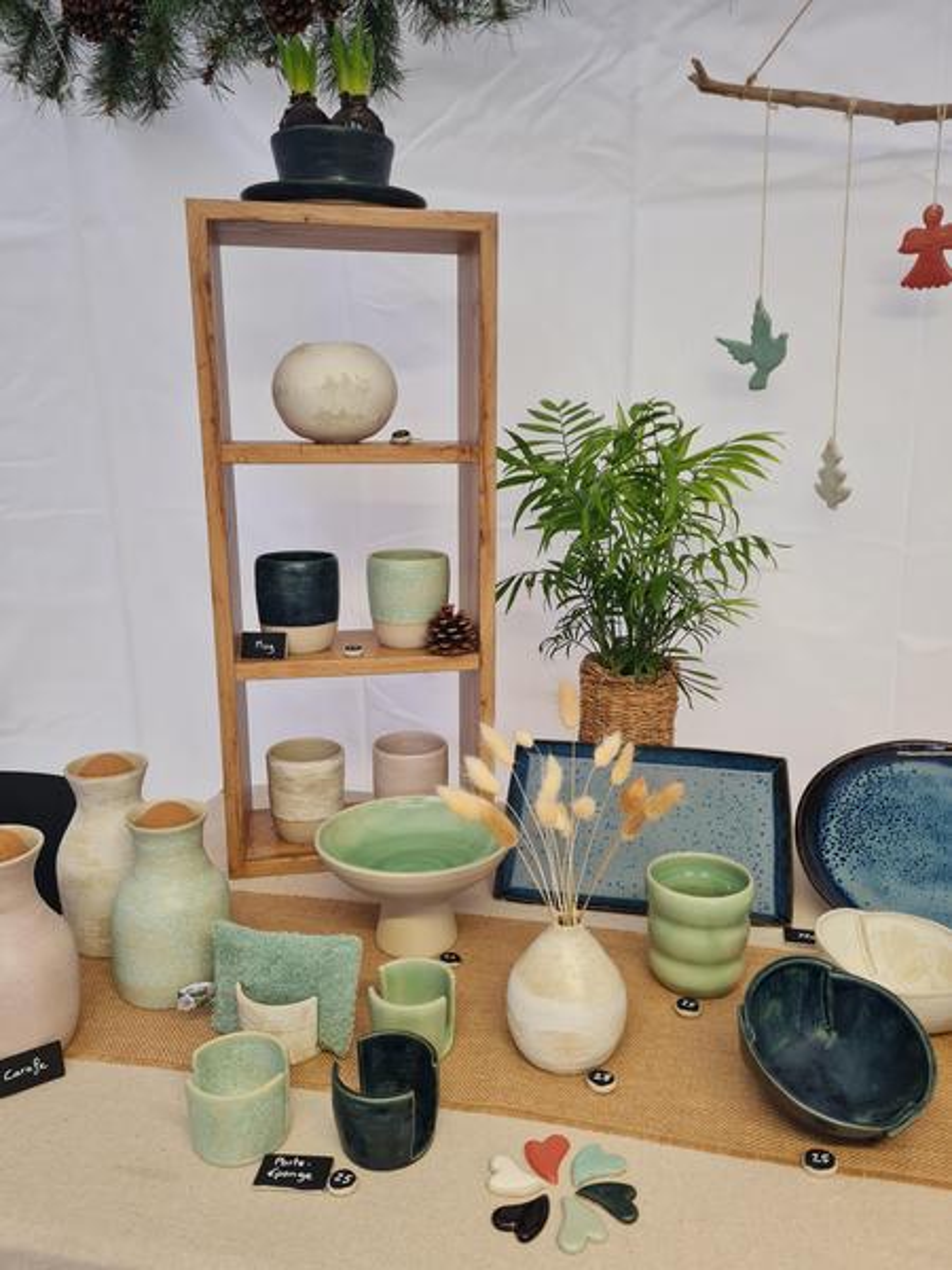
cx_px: 476
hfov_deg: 53.1
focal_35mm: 26
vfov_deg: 67.3
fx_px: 953
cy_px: 635
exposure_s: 1/100
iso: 100
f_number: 1.8
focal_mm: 5.4
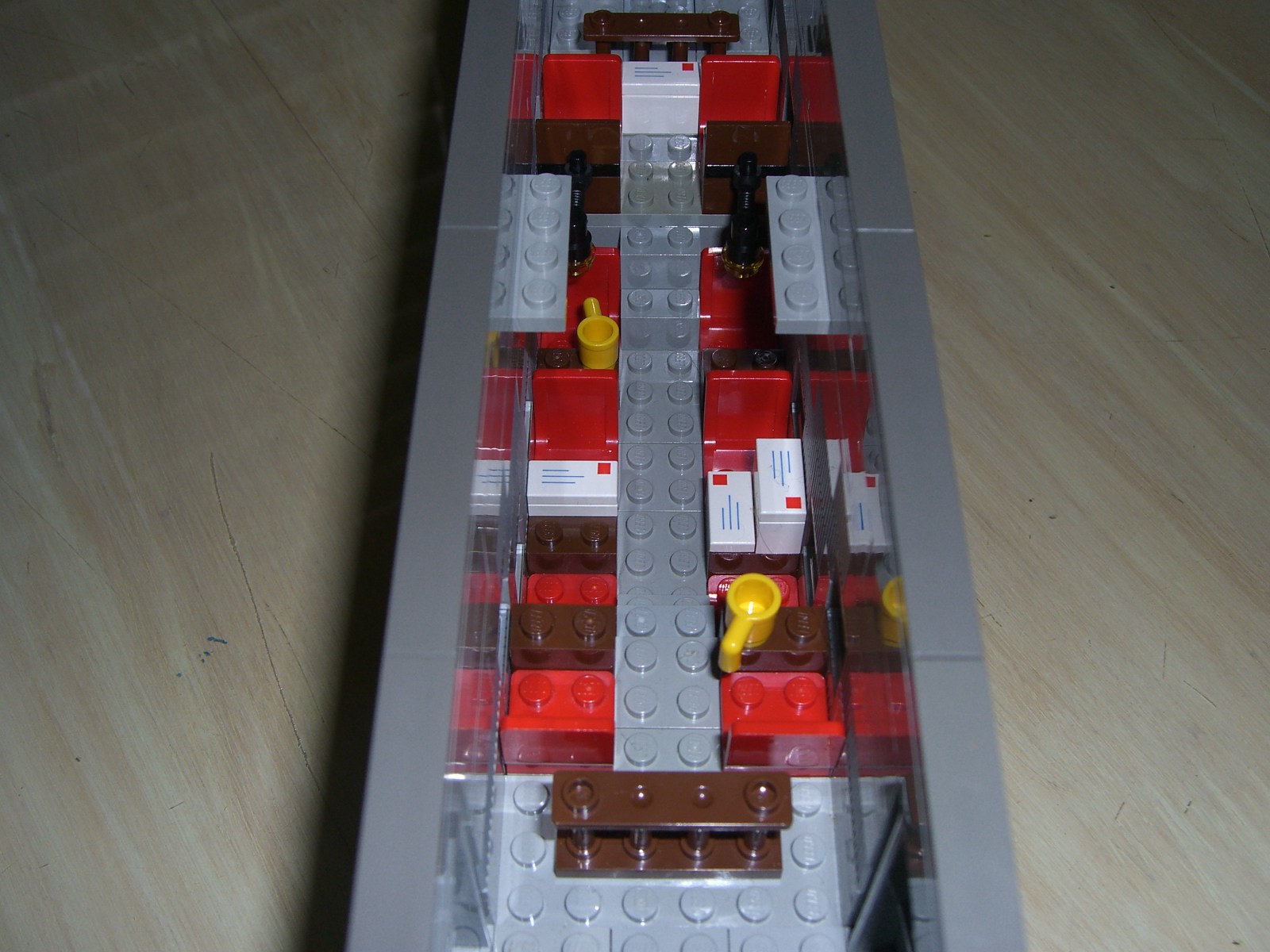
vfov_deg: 37.7
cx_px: 635
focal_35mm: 38
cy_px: 476
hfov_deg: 49.0
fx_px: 1394
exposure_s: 1/30
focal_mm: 7.9
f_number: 4
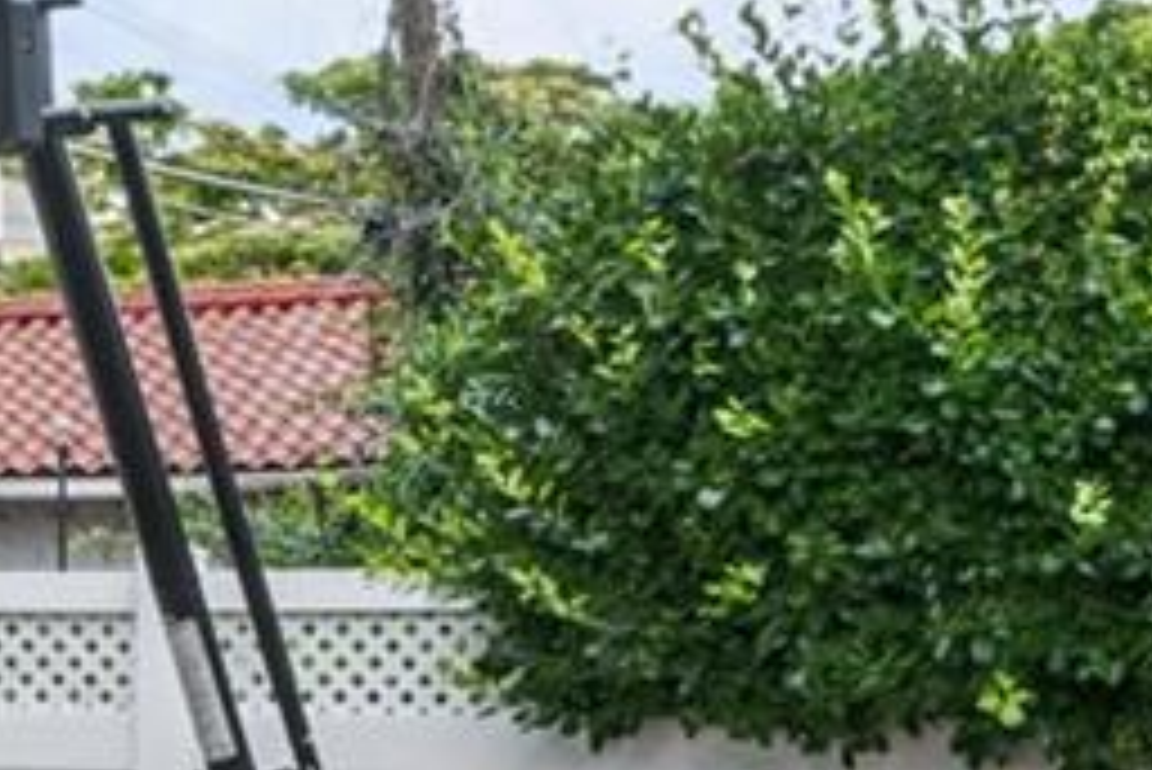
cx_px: -400
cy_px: 966
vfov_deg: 11.2
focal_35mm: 120
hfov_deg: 16.1
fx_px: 3842
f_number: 14
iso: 640
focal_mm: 15
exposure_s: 1/60
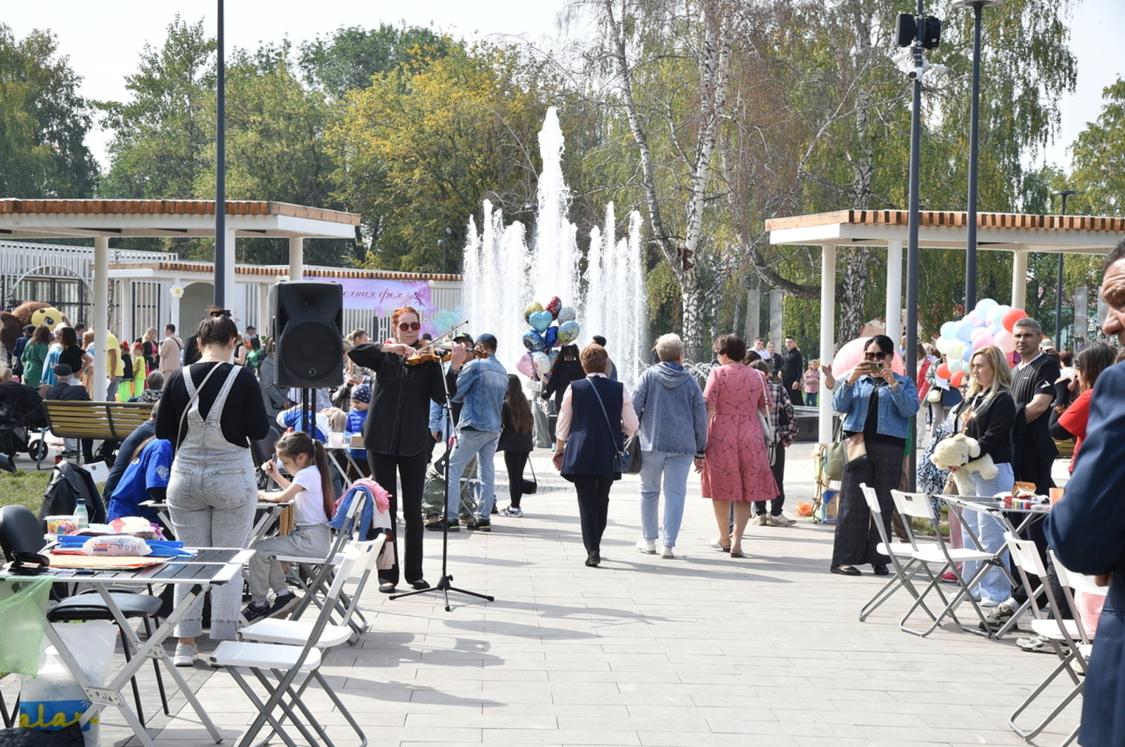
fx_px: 2029
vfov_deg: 20.9
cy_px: 374
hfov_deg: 31.0
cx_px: 562
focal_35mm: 65
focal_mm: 65
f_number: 13
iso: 800
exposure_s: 1/400
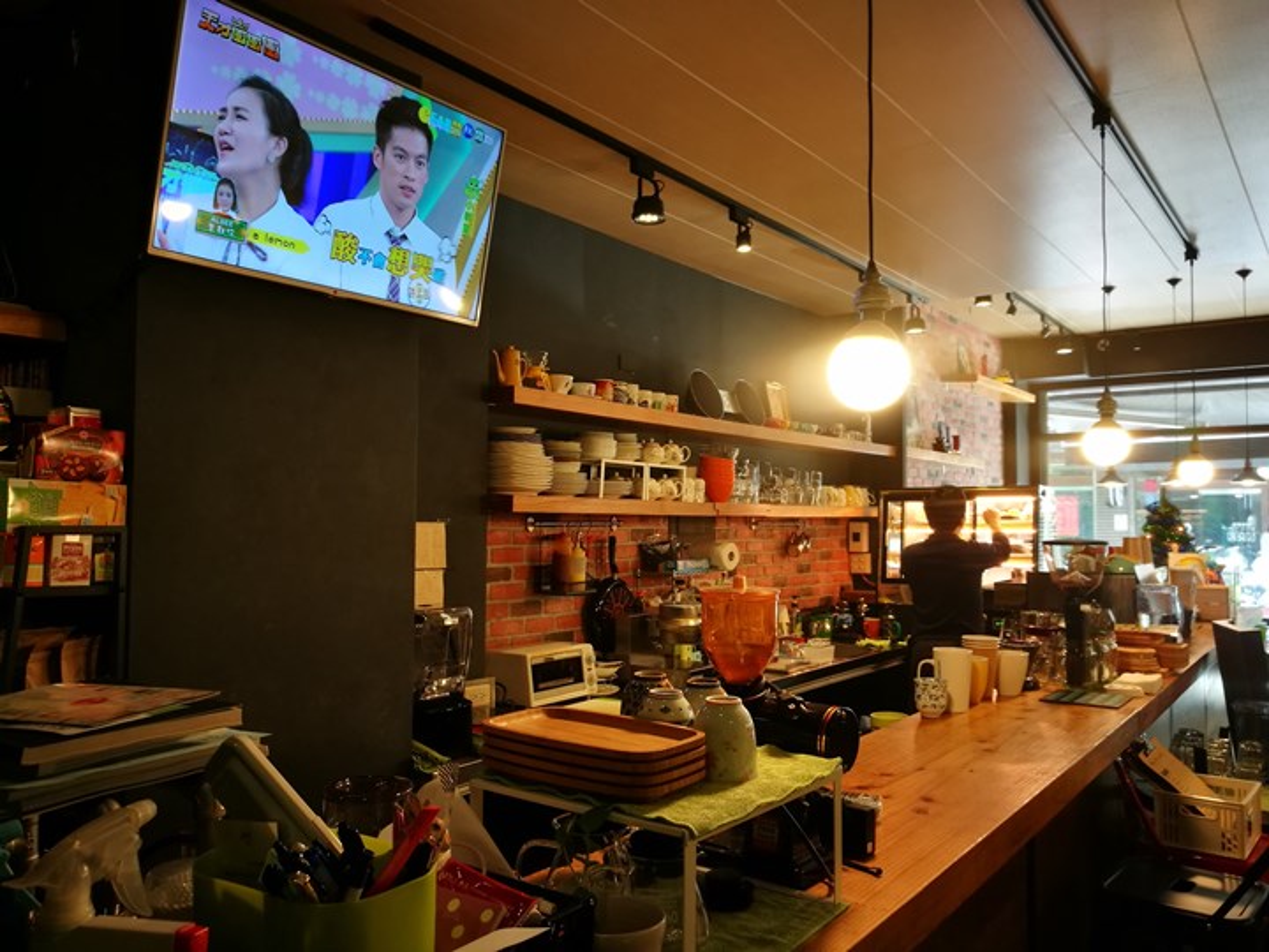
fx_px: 990
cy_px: 476
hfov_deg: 65.3
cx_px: 634
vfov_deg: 51.4
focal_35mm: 27
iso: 200
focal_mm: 4.5
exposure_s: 1/30
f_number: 2.2
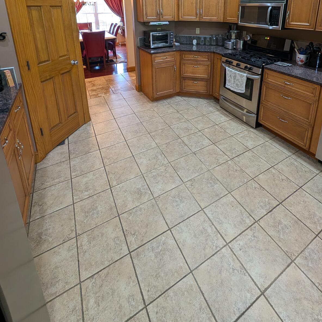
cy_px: 59
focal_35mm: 18
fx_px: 189
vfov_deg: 71.5
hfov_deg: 80.1
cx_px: 187
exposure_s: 1/40
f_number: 1.95
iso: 126
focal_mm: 2.23
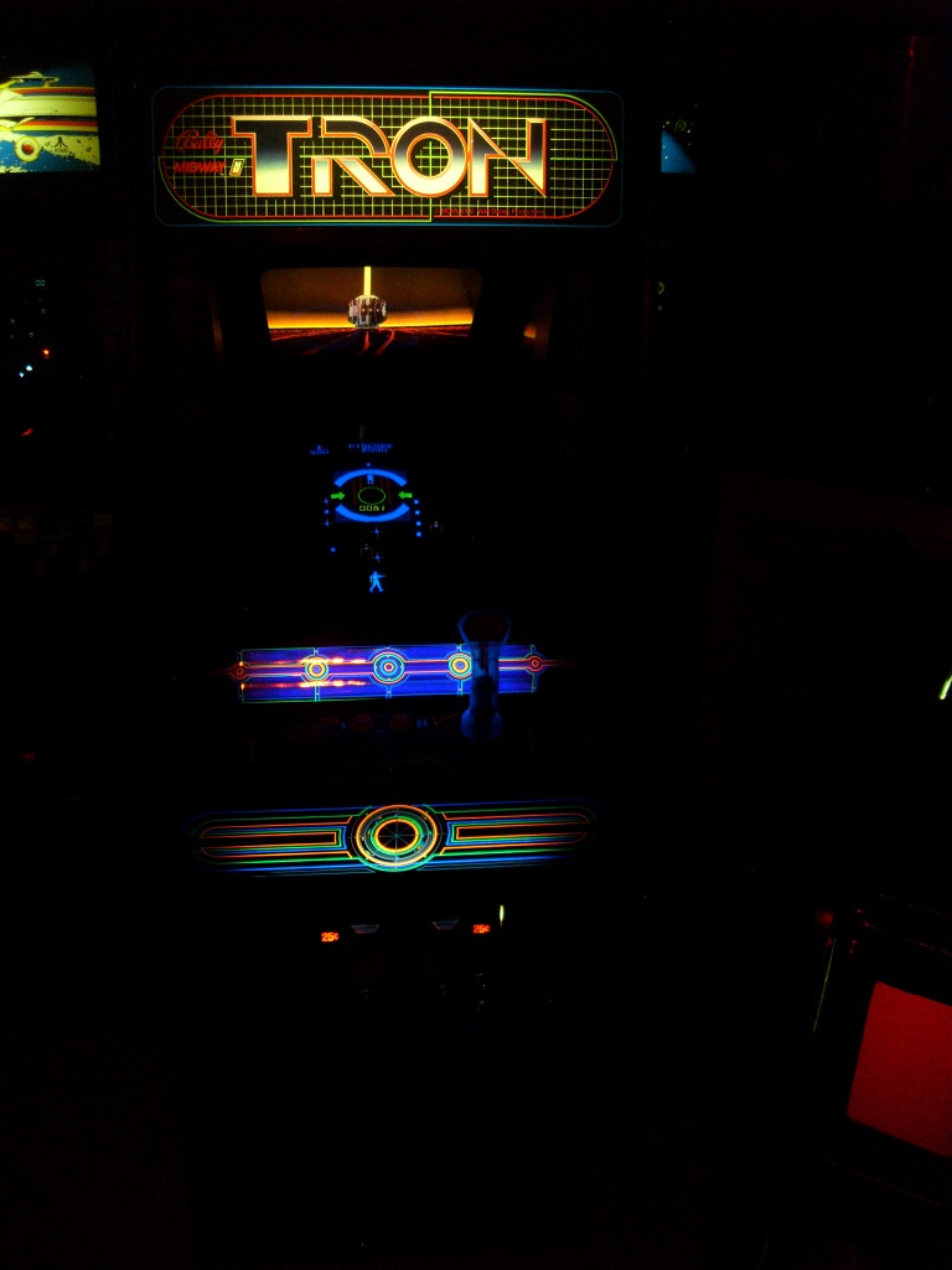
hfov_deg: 41.8
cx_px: 476
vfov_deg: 54.0
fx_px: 1247
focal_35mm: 34
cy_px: 635
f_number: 2.8
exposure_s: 1/45
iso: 400
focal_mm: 6.3
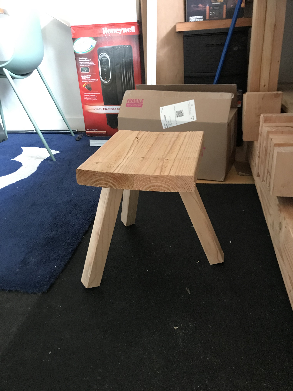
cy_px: 196
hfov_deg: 49.7
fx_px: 316
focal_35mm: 28
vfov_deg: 63.4
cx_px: 146
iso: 100
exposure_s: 1/11
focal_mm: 3.99
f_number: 1.8
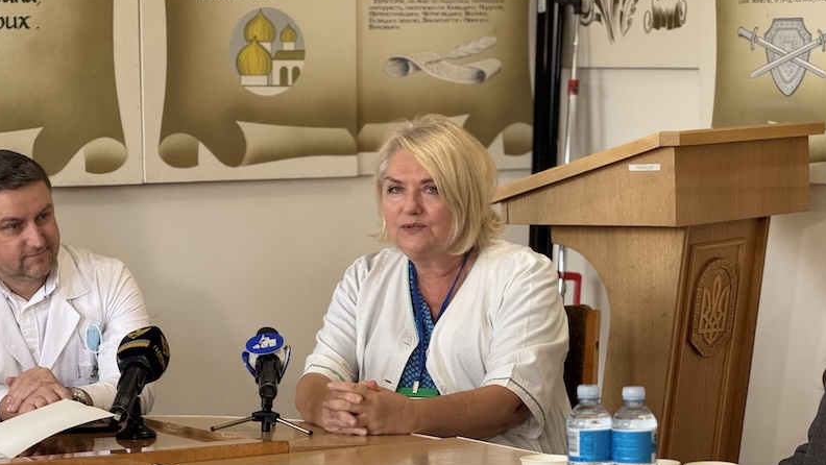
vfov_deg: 9.2
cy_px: 266
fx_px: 2892
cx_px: 413
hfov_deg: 16.3
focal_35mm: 132
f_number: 2.8
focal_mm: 15.66
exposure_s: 1/60
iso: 250
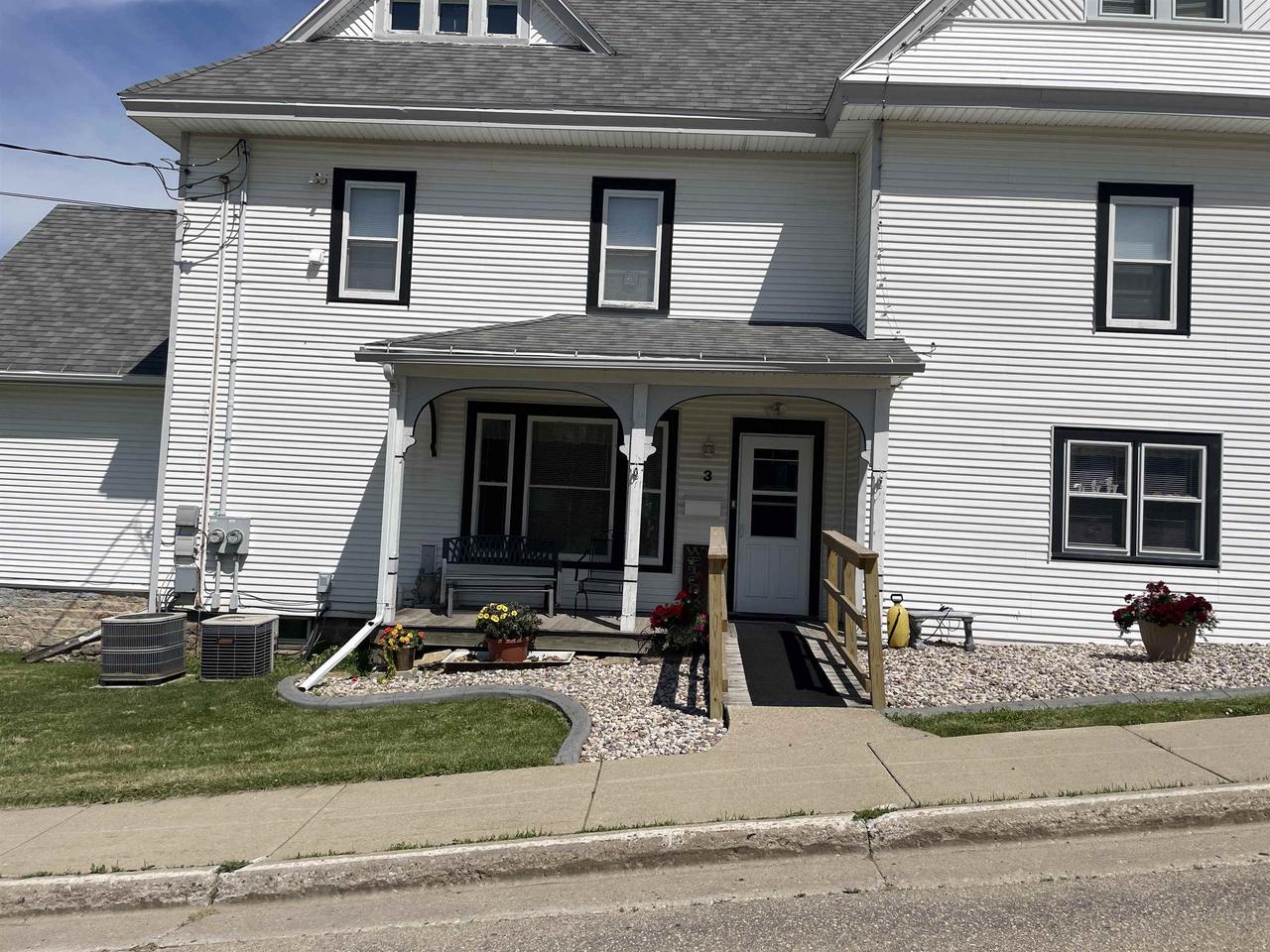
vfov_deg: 53.1
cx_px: 635
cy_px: 476
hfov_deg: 67.3
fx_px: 954
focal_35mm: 26
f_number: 1.6
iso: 32
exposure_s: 1/9091
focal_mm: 4.2
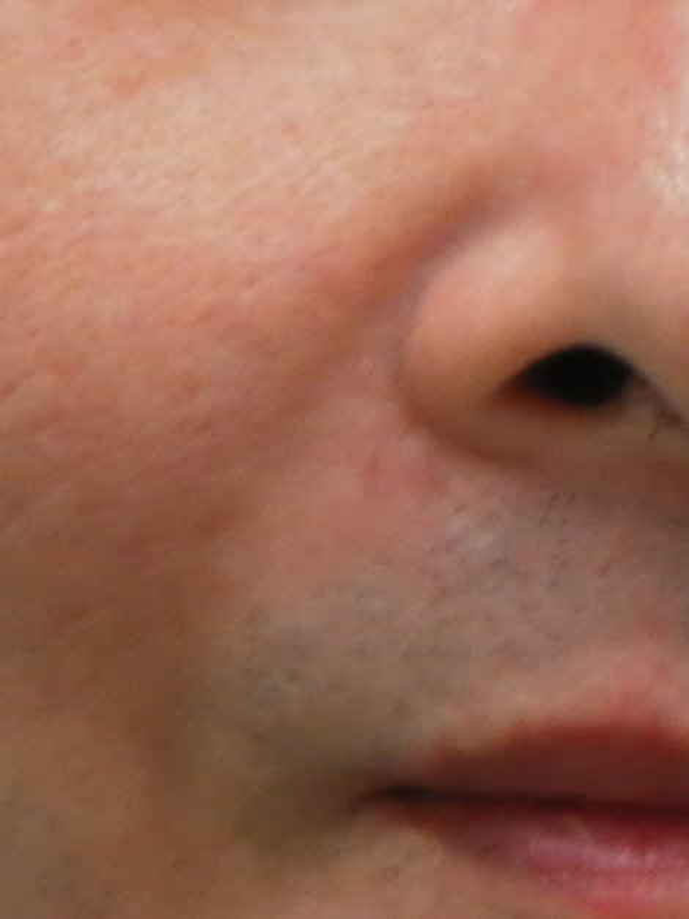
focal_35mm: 129
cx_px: 344
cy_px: 460
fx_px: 3425
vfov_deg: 15.3
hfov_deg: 11.5
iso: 200
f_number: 4.5
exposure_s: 1/25
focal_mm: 23
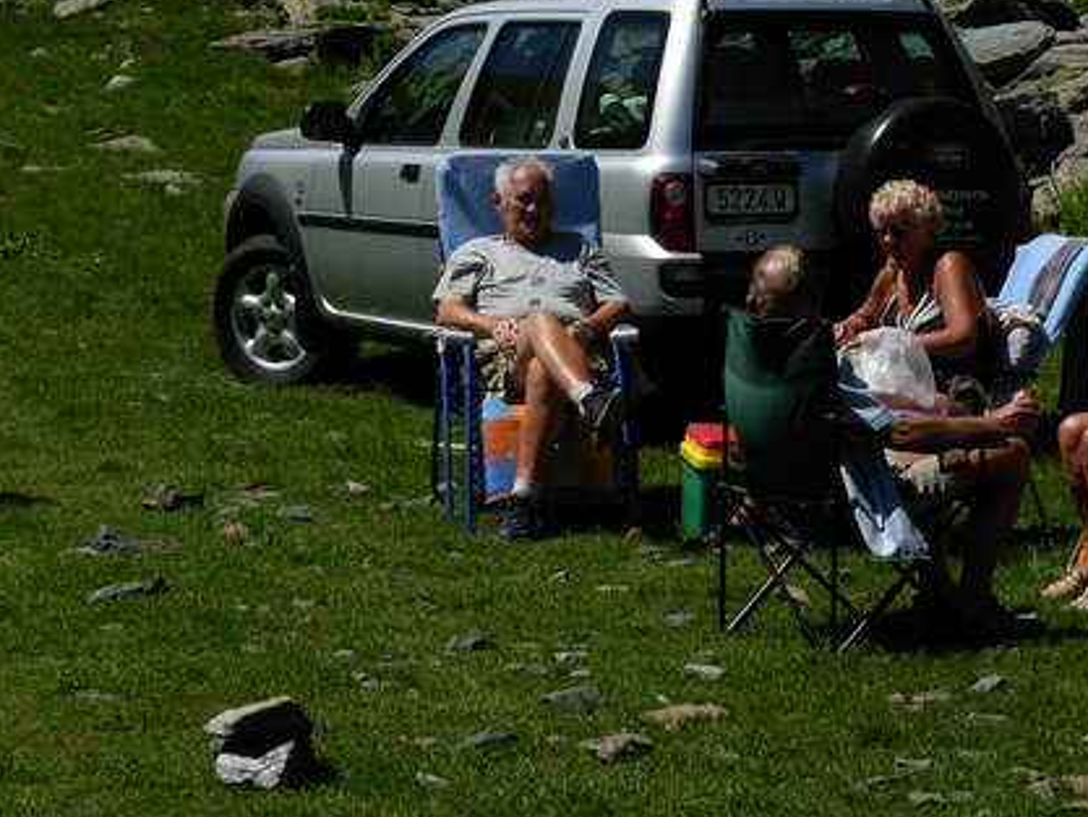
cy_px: 318
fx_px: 4339
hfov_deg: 14.3
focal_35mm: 138
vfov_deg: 10.7
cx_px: 757
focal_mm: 15.9
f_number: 6.7
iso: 79
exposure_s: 1/592
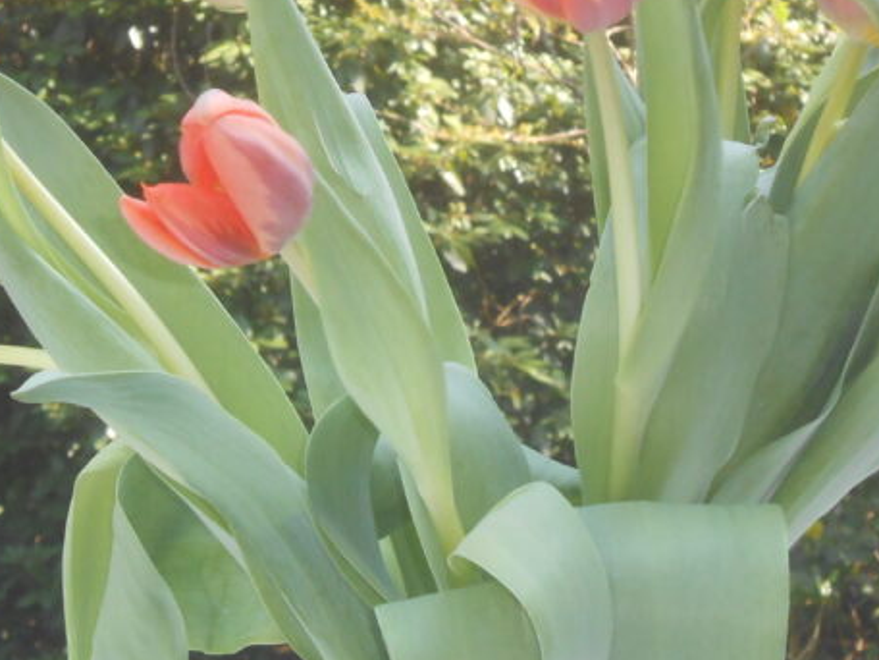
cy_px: 141
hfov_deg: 10.9
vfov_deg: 8.1
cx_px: 497
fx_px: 4622
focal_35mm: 182
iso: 200
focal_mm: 14.5
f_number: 6.6
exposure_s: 1/60
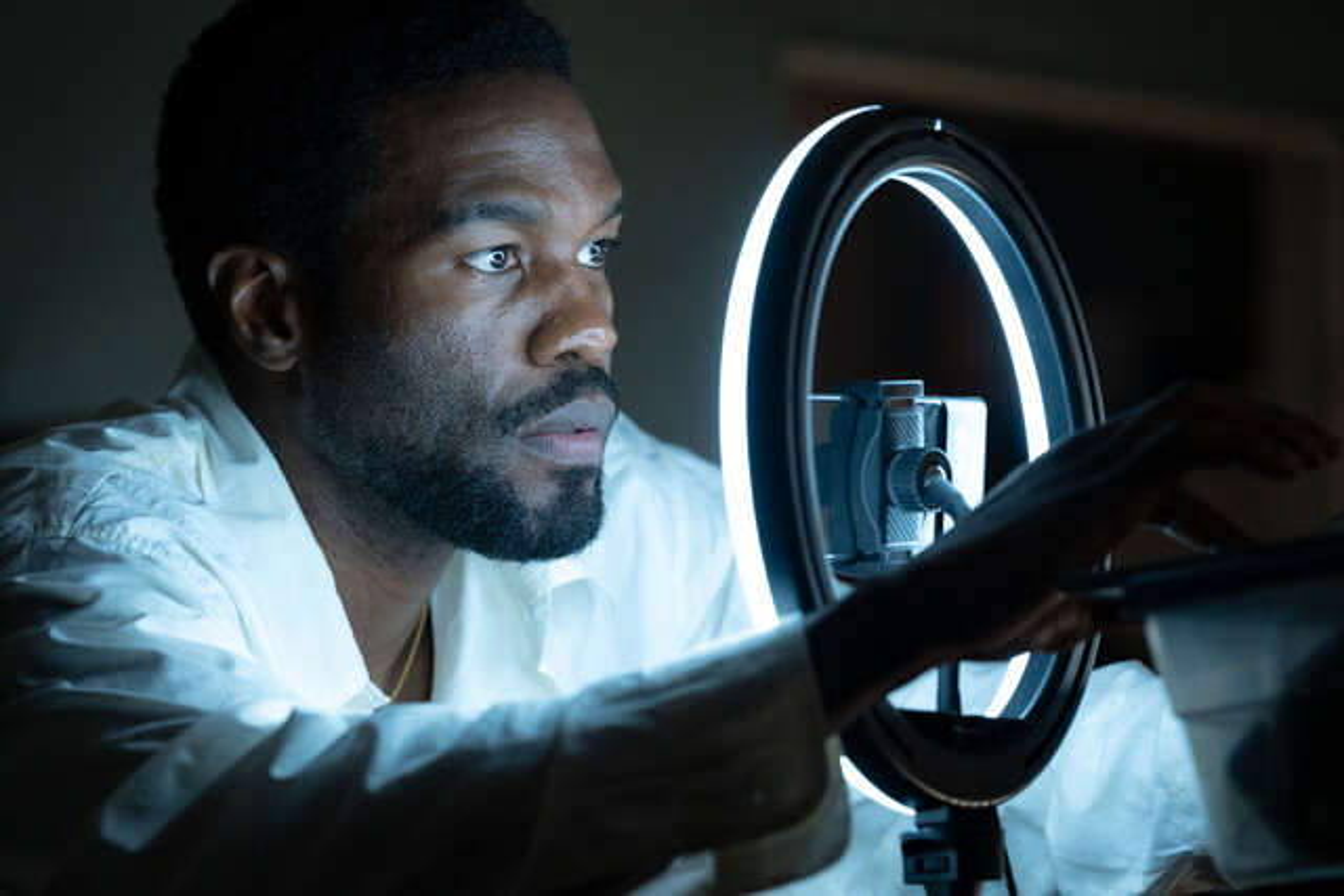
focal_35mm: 175
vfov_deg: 7.9
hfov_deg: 11.7
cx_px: 672
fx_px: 6534
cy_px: 448
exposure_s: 1/200
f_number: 4.5
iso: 3200
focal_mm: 175
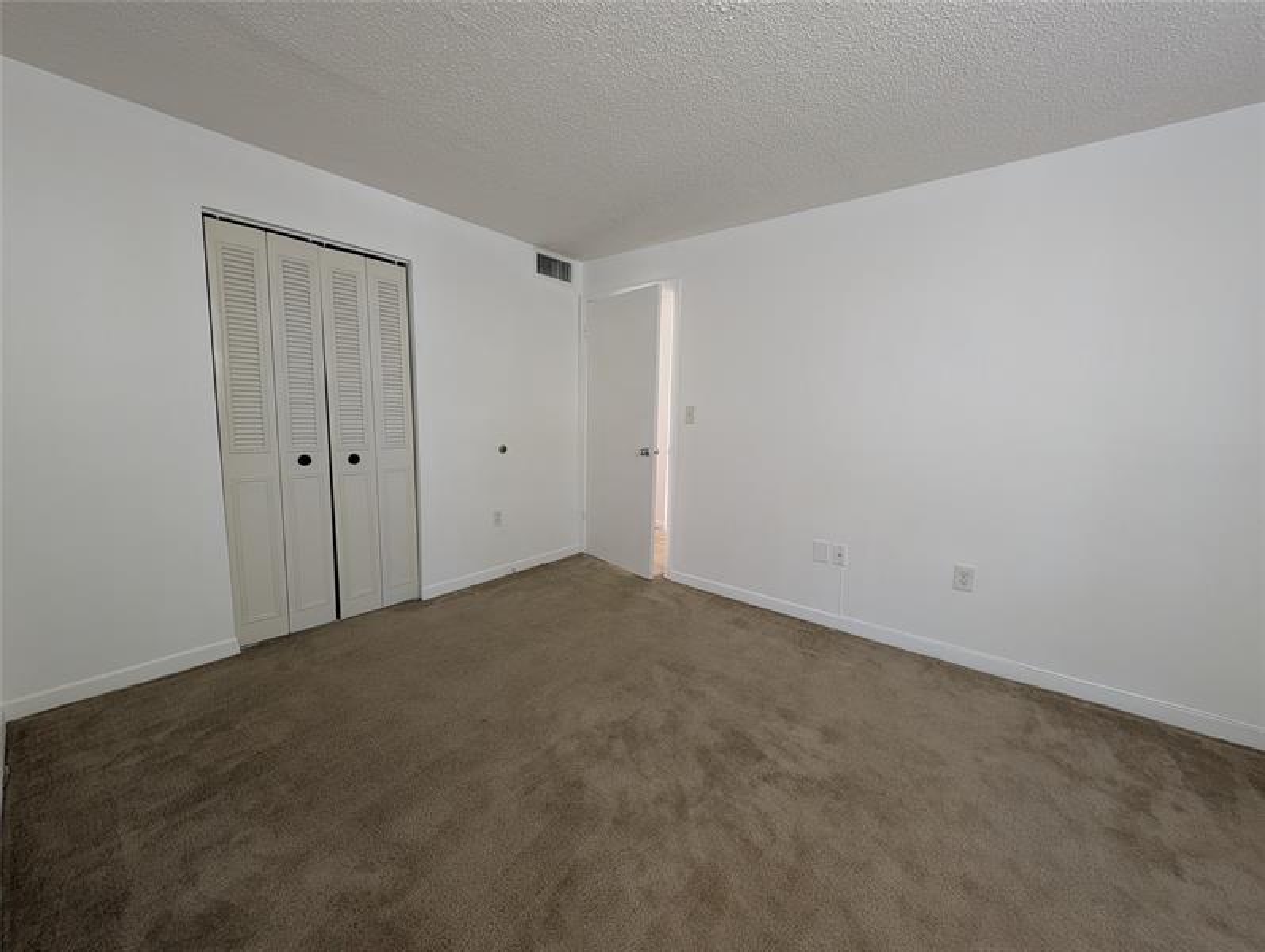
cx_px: 632
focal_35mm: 12
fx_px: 439
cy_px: 476
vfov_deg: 94.6
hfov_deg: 110.5
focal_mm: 2.23
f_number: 1.95
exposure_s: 1/30
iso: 97
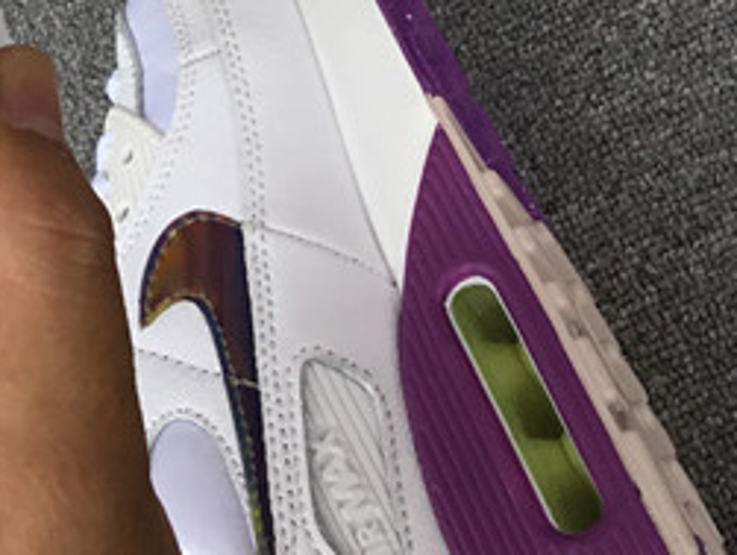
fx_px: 2367
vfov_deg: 12.6
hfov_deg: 16.8
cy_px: -310
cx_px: -176
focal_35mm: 111
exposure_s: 1/120
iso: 32
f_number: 2.4
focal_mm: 3.3
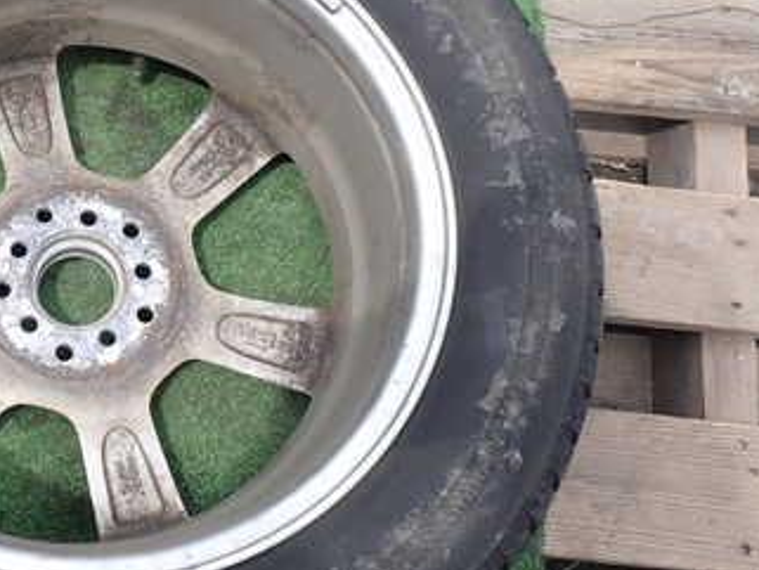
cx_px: 59
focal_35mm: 56
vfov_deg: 26.1
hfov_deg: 32.4
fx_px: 1228
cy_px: 286
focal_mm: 5.4
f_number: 3.2
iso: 100
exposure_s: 1/500
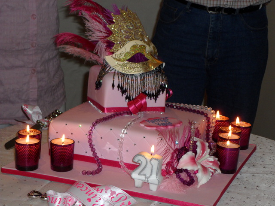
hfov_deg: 22.8
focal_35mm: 86
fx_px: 683
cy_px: 103
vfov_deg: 17.2
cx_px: 138
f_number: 4.3
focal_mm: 15.4
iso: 200
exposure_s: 1/60
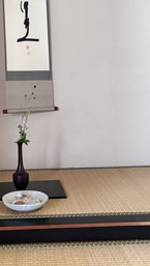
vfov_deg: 42.6
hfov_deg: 25.0
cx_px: 29
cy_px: 74
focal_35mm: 47
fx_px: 332
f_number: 1.6
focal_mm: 5.96
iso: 250
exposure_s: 1/50
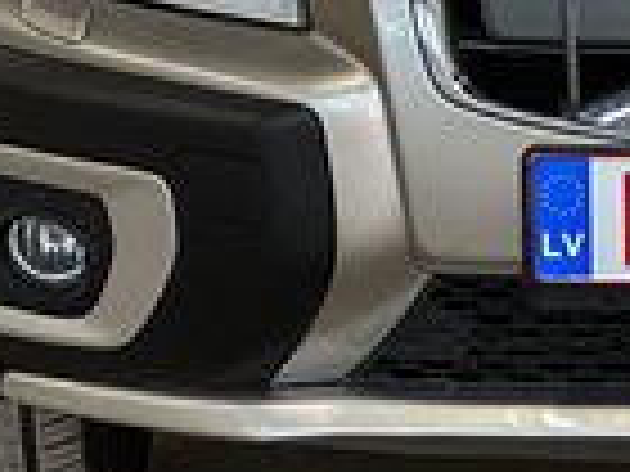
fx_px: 6024
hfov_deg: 6.0
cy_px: -427
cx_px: 747
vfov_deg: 4.4
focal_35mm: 331
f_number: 2.8
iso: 200
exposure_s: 1/50
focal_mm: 9
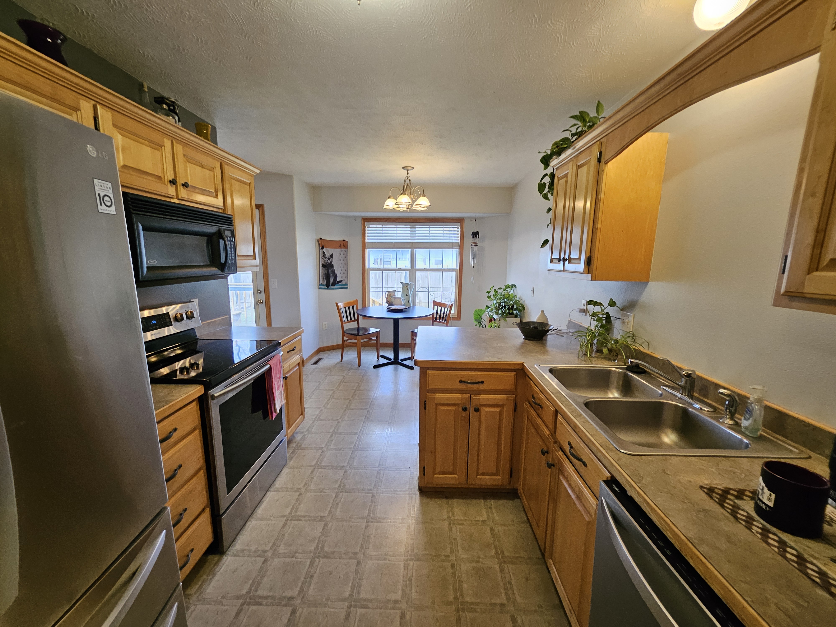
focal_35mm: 13
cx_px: 418
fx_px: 314
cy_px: 314
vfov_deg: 89.9
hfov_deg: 106.2
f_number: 2.2
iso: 200
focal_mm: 1.74
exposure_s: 1/60
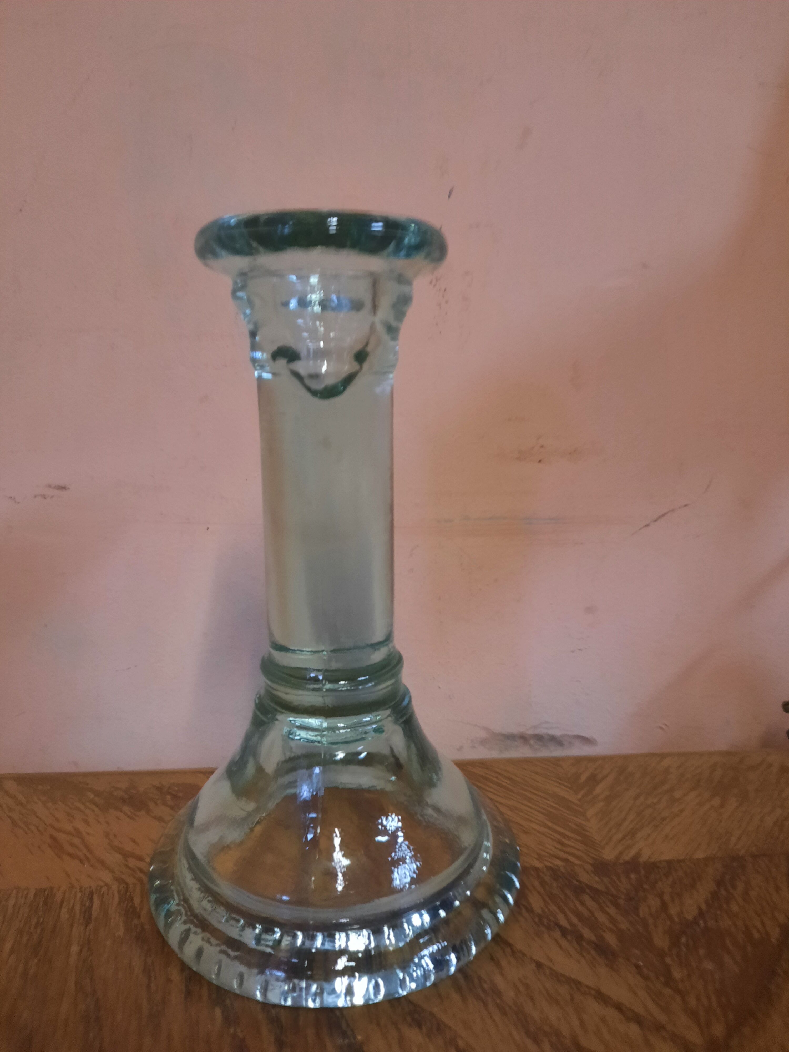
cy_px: 526
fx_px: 760
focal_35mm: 25
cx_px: 394
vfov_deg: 69.4
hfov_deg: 54.9
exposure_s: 1/25
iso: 400
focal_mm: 4.6
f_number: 2
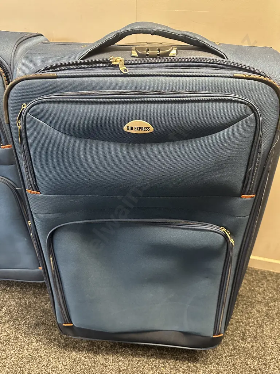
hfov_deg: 56.8
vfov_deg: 71.6
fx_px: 259
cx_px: 140
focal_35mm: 24
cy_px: 187
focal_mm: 6.86
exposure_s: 1/50
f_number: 1.78
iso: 800
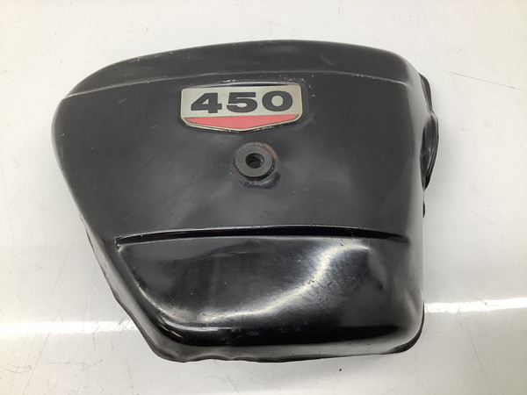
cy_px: 198
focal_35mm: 31
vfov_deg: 45.4
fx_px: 472
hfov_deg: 58.4
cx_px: 264
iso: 80
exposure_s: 1/120
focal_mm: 3.3
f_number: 2.4
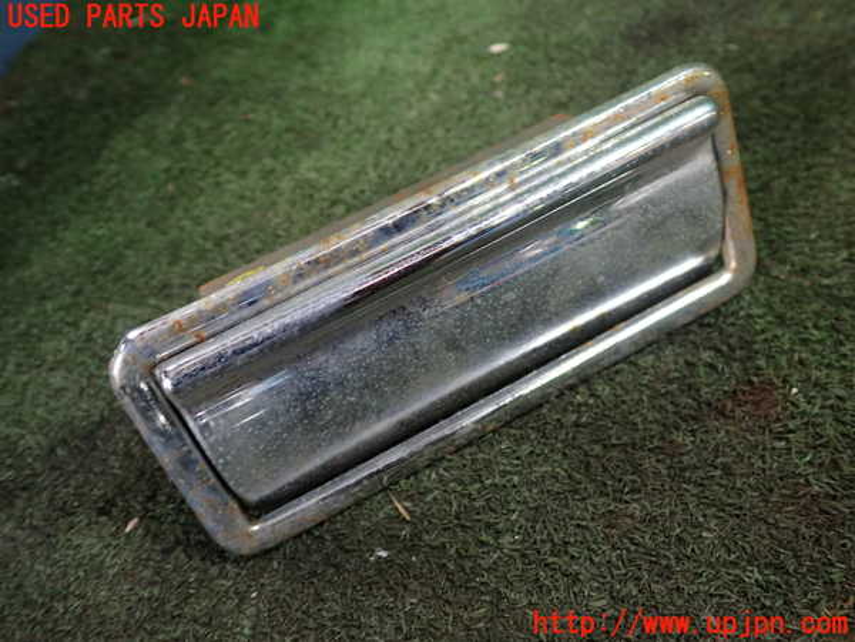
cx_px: 428
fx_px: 741
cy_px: 321
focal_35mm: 30
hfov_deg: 60.0
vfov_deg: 46.8
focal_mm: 5.4
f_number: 2.3
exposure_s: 1/30
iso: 200
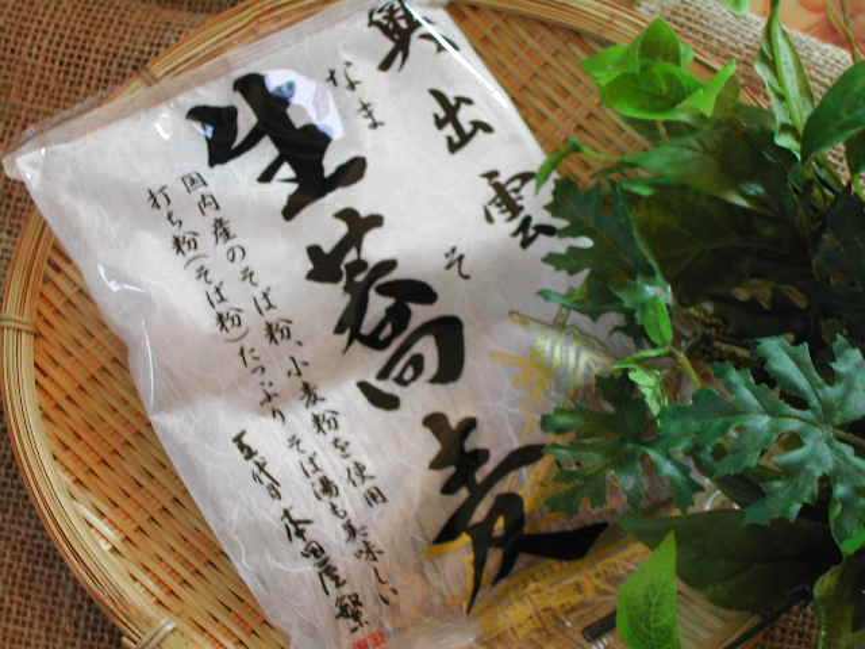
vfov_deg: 15.2
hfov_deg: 20.2
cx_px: 432
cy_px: 324
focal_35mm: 97
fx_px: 2424
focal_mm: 20.5
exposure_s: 1/7
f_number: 4.6
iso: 100
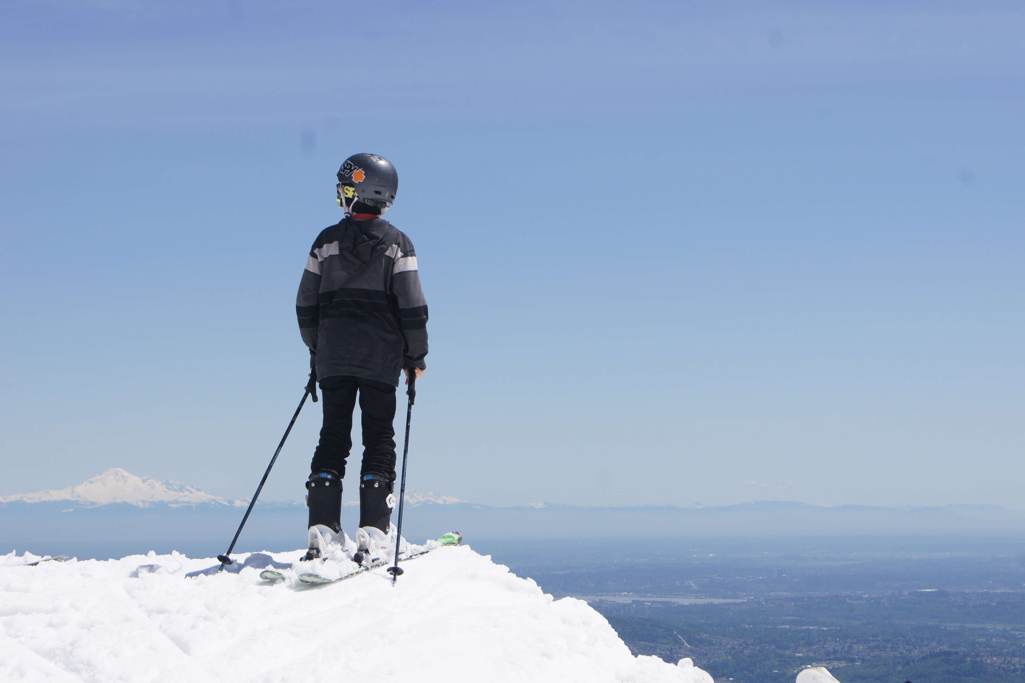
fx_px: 2349
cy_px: 342
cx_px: 512
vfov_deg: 16.6
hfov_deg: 24.6
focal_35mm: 82
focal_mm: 55
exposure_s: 1/640
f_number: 11
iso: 200
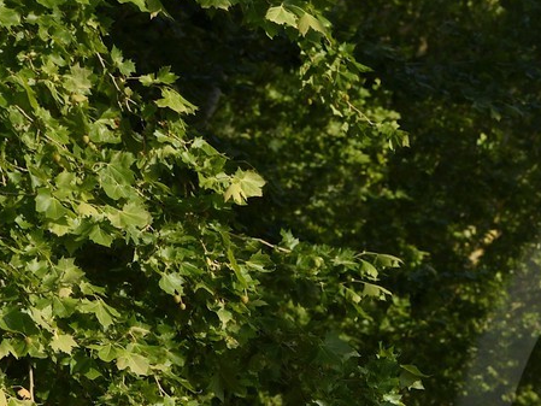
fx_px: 5894
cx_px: 936
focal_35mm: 377
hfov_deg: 5.2
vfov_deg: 3.9
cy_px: 539
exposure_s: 1/800
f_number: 8
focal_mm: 110
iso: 800
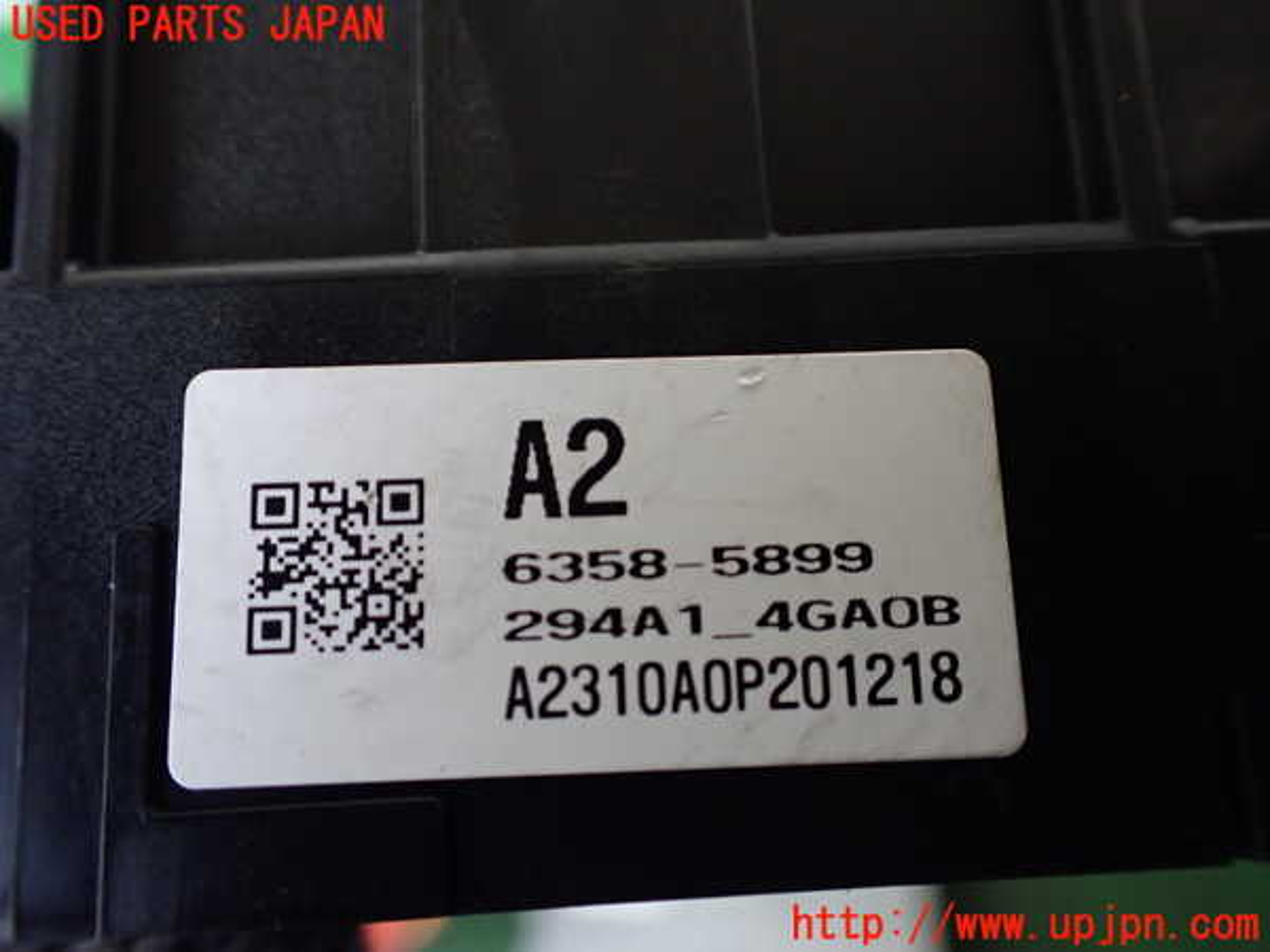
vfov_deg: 46.8
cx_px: 635
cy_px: 476
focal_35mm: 30
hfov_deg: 60.0
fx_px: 1101
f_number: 2.3
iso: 500
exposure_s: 1/125
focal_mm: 5.4
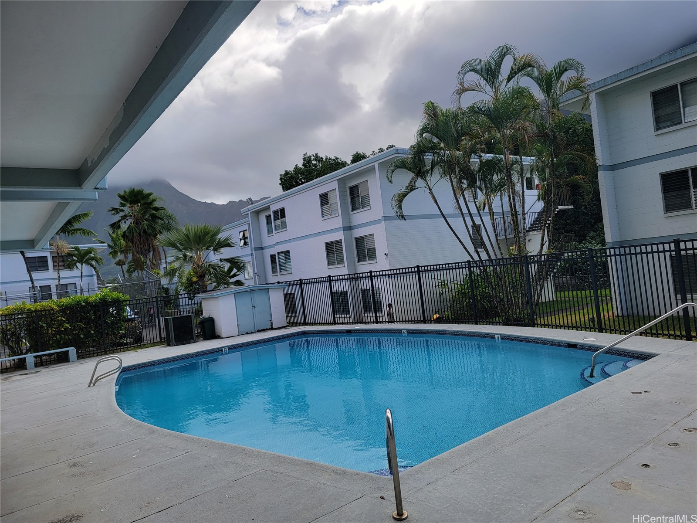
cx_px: 348
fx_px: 483
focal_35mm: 24
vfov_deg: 56.8
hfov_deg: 71.6
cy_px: 262
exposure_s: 1/652
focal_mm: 6.7
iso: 16
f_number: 1.8
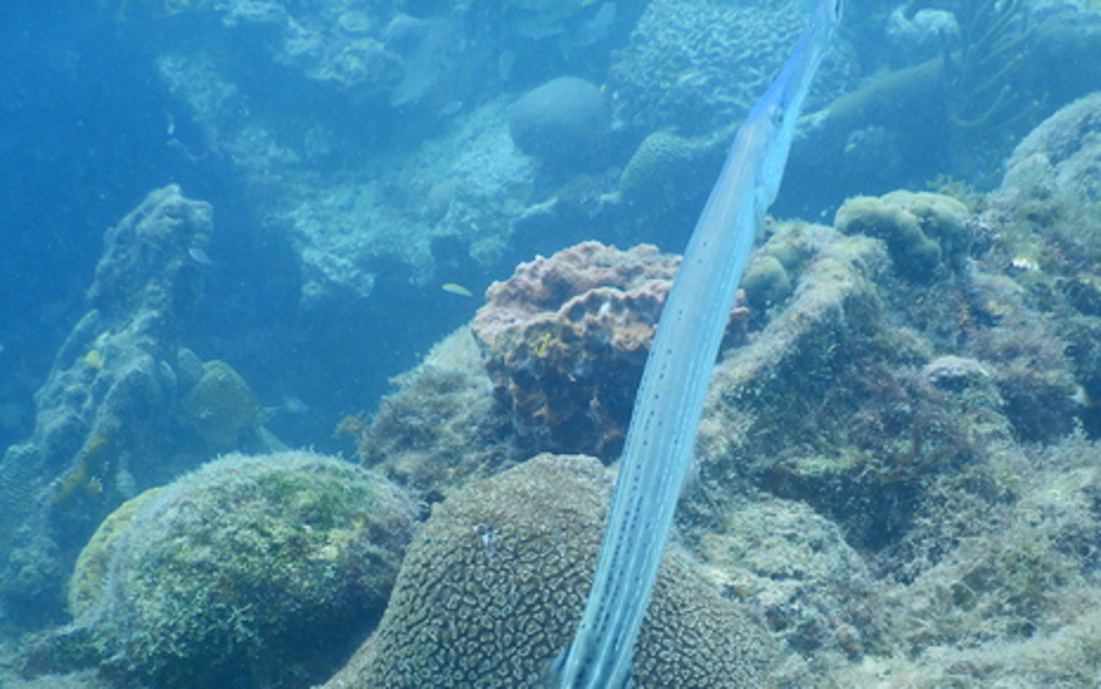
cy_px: 607
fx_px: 1771
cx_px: 663
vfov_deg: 21.6
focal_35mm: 59
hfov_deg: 34.4
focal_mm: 6.6
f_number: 4.2
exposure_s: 1/100
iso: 125
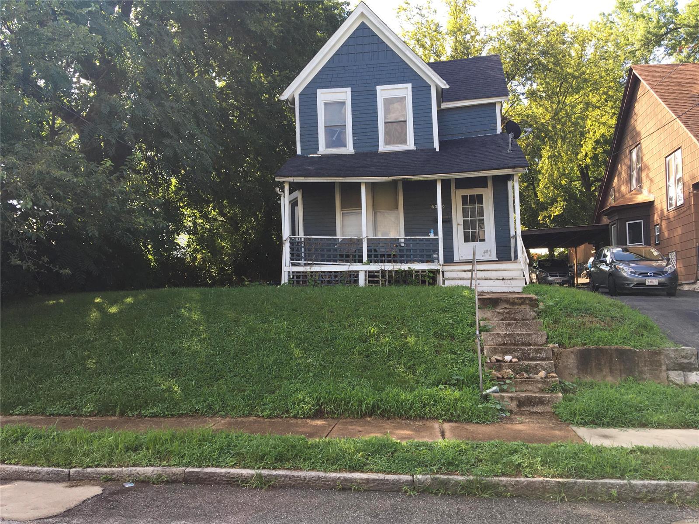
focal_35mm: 29
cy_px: 262
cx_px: 350
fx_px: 586
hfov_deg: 61.7
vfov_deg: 48.2
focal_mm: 4.15
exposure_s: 1/225
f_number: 2.2
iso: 25
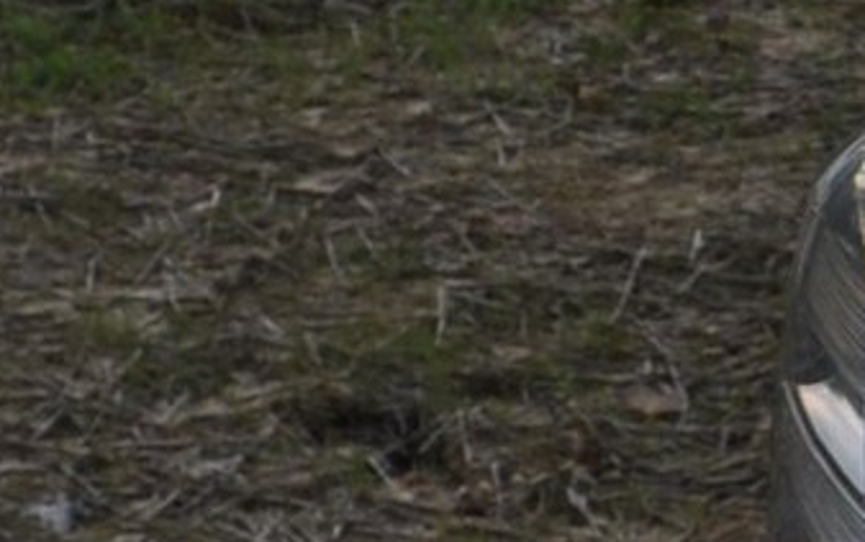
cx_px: 1958
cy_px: 94
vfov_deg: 6.4
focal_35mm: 204
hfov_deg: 9.3
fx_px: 4812
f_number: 7.1
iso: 200
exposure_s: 1/200
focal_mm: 18
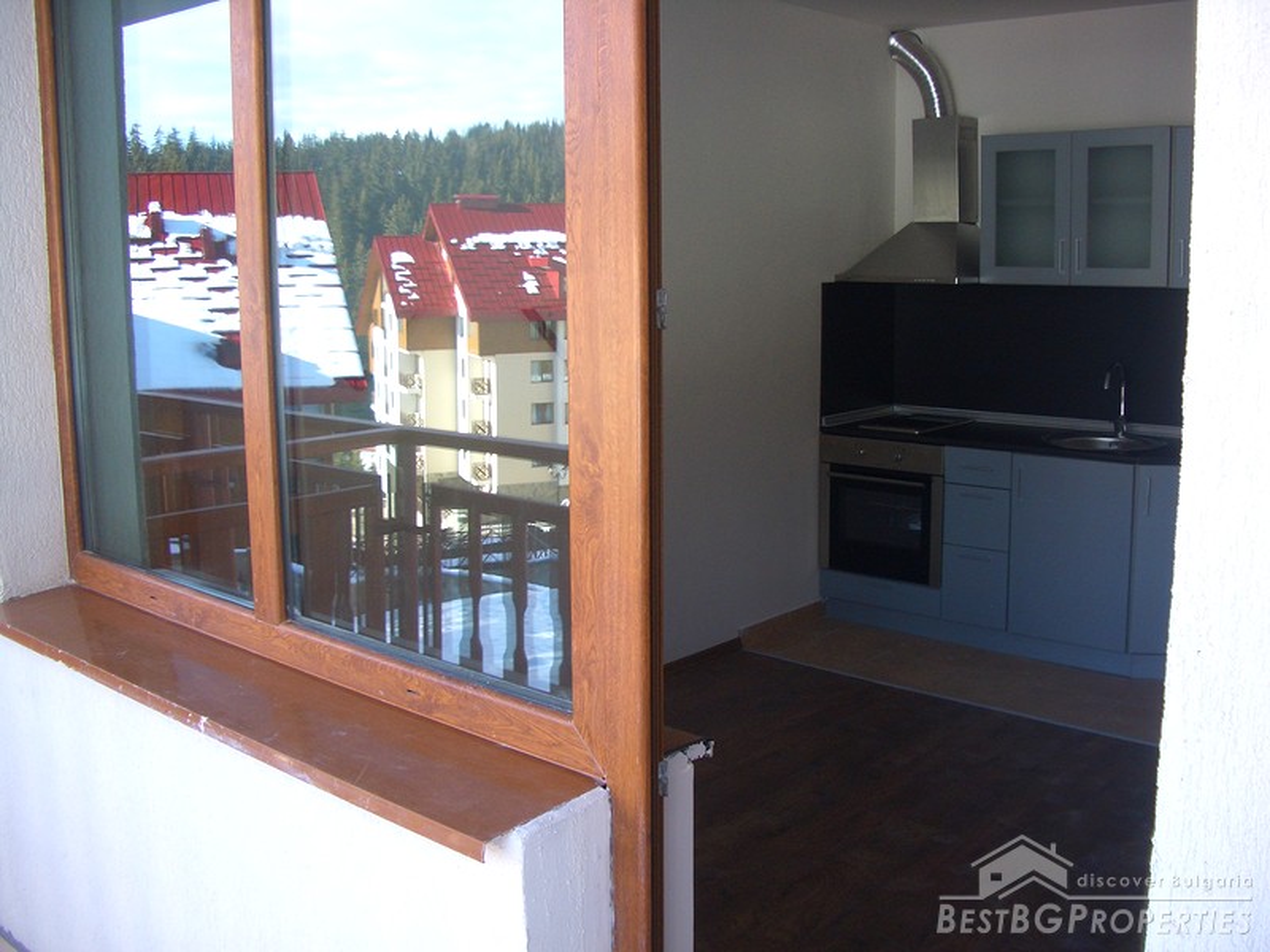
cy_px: 476
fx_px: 1284
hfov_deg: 52.6
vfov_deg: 40.7
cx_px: 635
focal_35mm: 35
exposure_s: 1/80
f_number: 2.6
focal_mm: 5.8
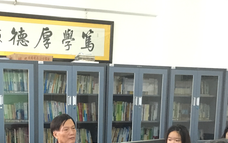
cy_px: 161
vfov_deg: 20.2
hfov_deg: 32.8
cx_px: 55
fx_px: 379
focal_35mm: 61
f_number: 2.2
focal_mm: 4.15
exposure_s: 1/17
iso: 250
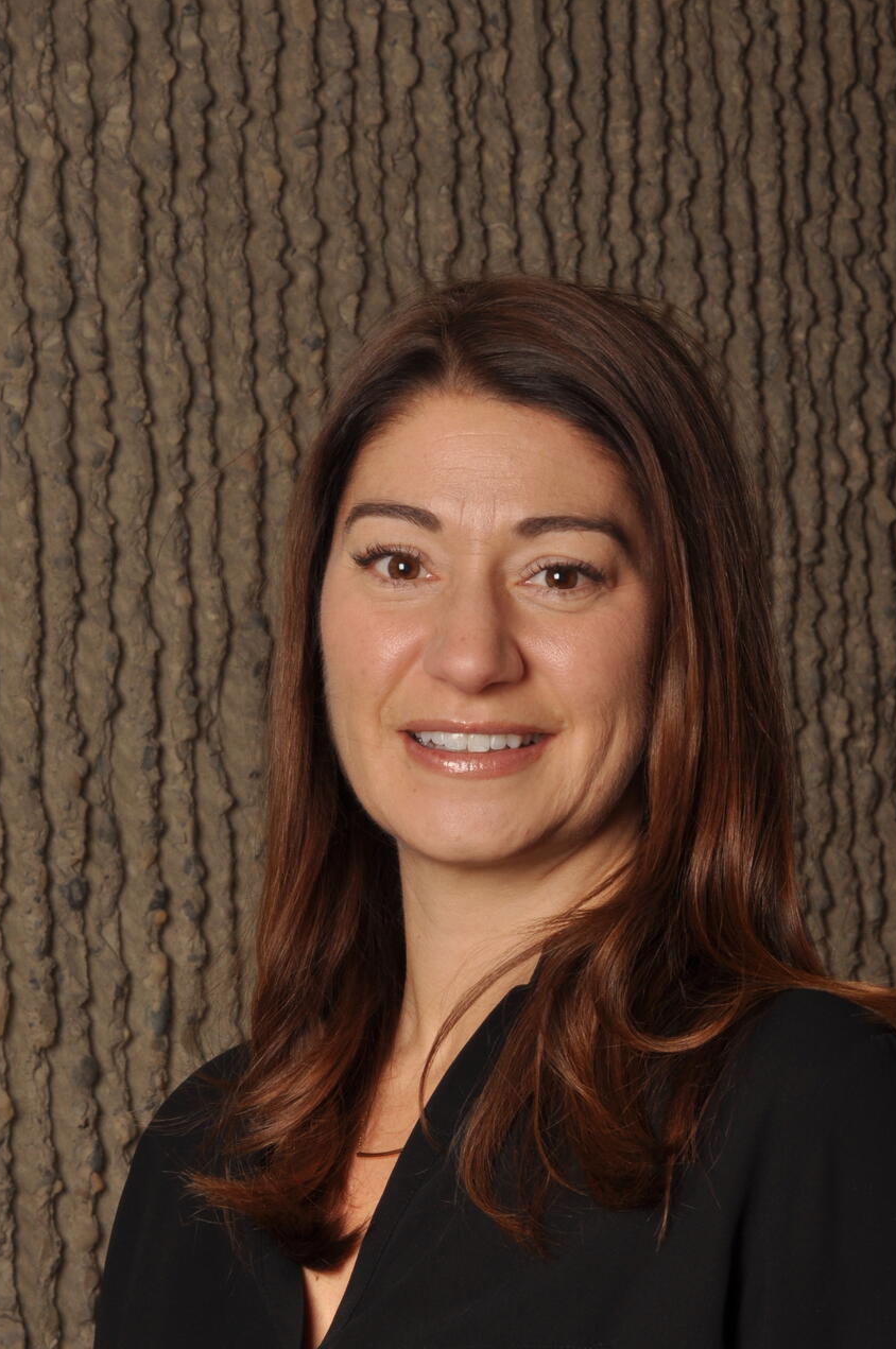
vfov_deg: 12.7
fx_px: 6064
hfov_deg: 8.4
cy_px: 799
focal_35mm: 162
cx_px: 511
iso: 200
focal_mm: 80
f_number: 20
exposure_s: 1/60
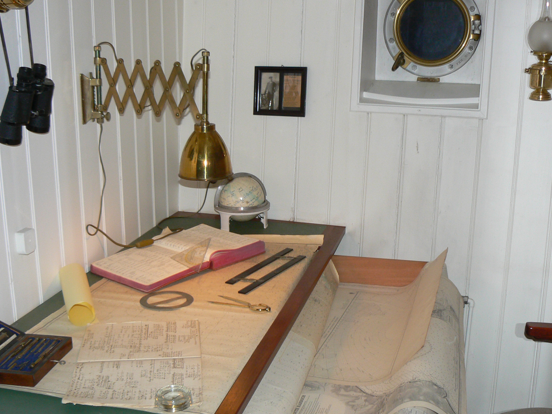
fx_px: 734
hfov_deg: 41.2
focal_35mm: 46
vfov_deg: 31.5
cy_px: 225
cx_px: 290
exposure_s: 1/30
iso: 100
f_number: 2.8
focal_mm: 6
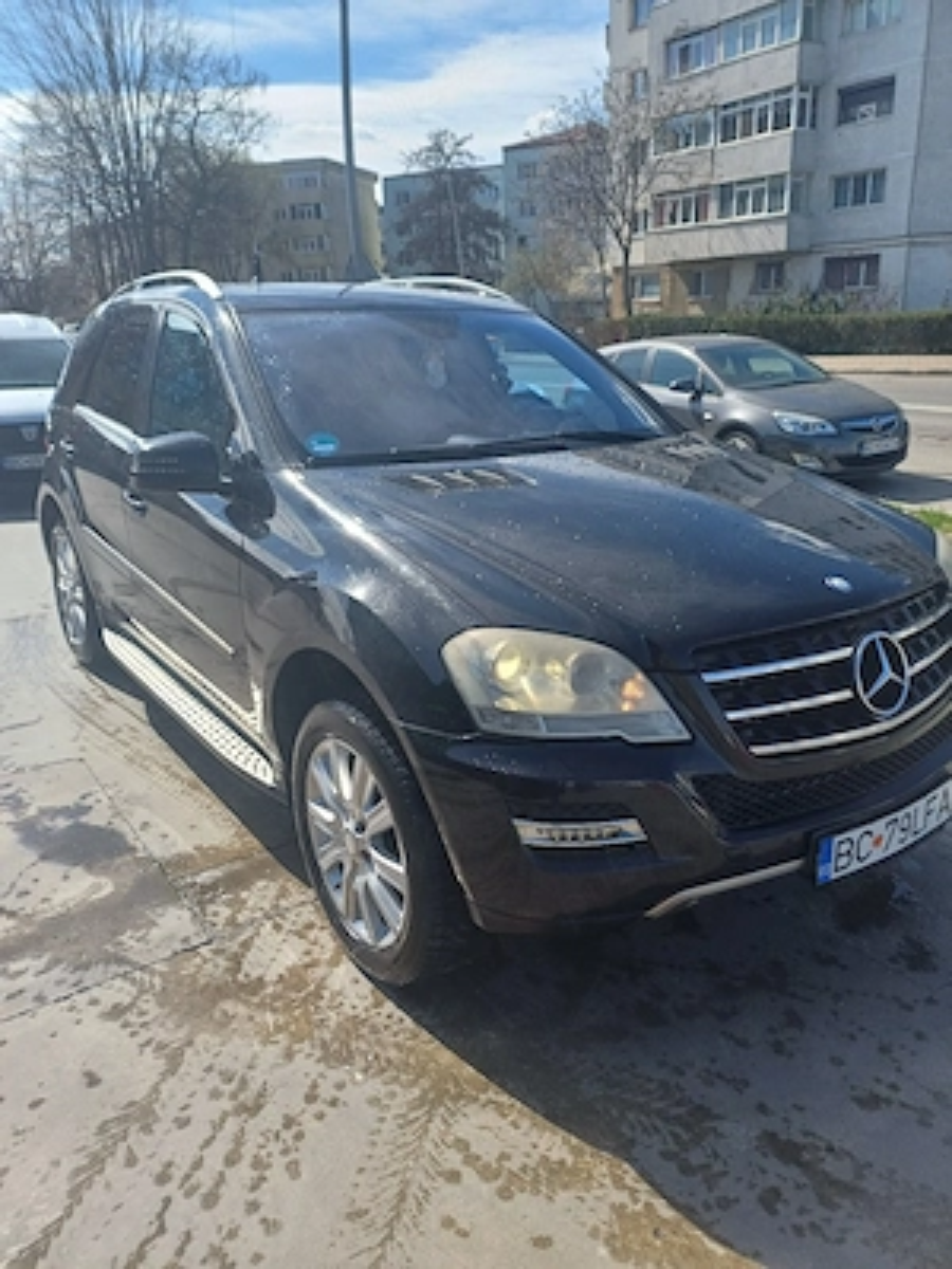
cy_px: 634
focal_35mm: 25
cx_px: 476
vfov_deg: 69.4
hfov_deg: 54.9
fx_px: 917
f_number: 1.8
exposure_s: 1/1111
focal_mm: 4.65
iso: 50
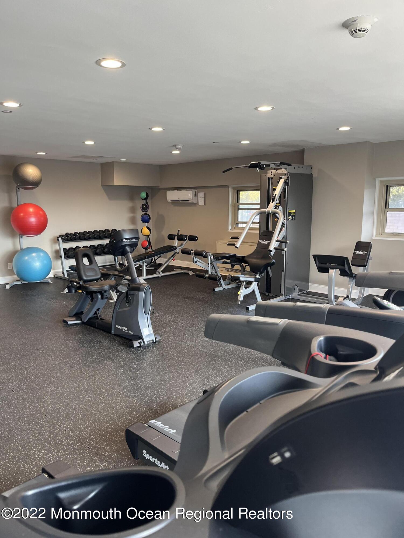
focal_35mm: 26
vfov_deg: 67.3
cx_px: 202
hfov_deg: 53.1
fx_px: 405
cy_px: 269
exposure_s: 1/121
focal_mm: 5.1
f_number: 1.6
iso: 125
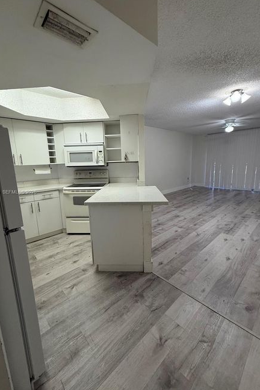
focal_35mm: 15
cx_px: 125
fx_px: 162
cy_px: 193
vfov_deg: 100.4
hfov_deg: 77.4
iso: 320
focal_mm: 2.22
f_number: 2.2
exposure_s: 1/120
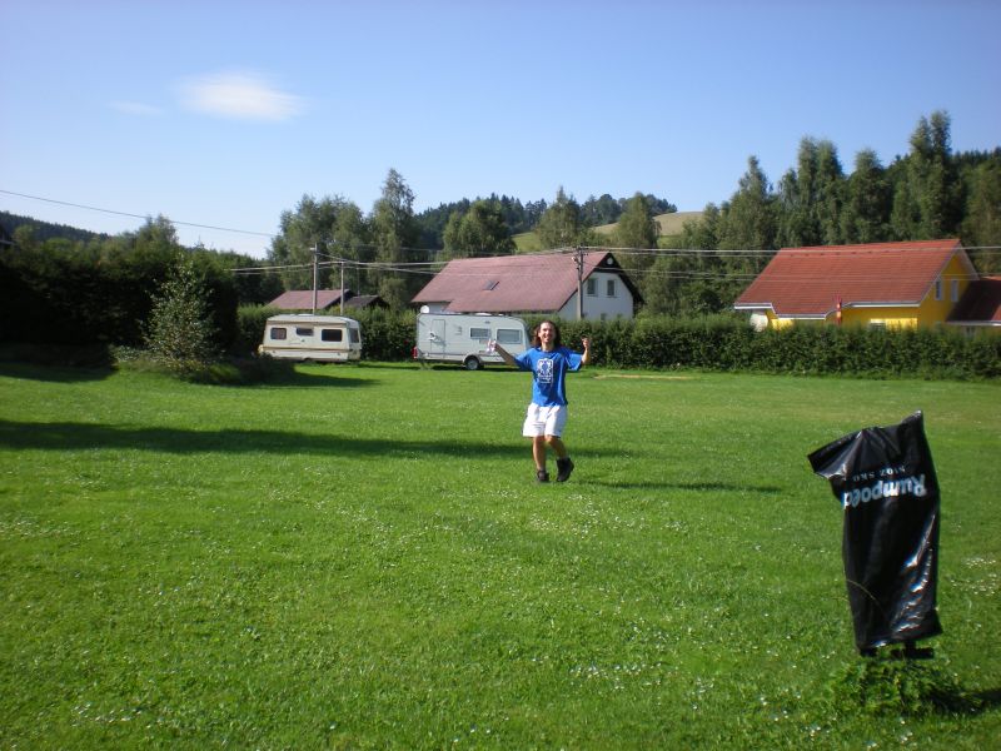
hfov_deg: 49.0
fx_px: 1099
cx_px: 500
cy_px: 376
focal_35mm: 38
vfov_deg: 37.7
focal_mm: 6.3
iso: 64
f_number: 4.6
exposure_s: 1/329
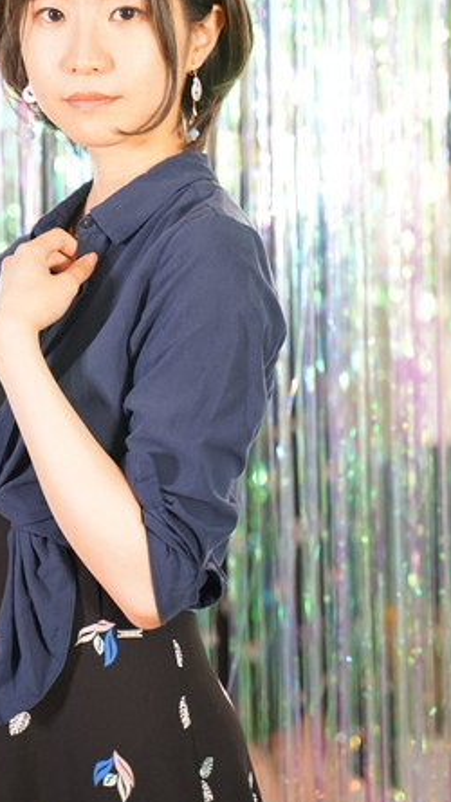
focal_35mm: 113
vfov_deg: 18.9
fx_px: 2405
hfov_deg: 10.7
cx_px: 189
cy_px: 281
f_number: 2.8
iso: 2000
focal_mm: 75
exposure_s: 1/80
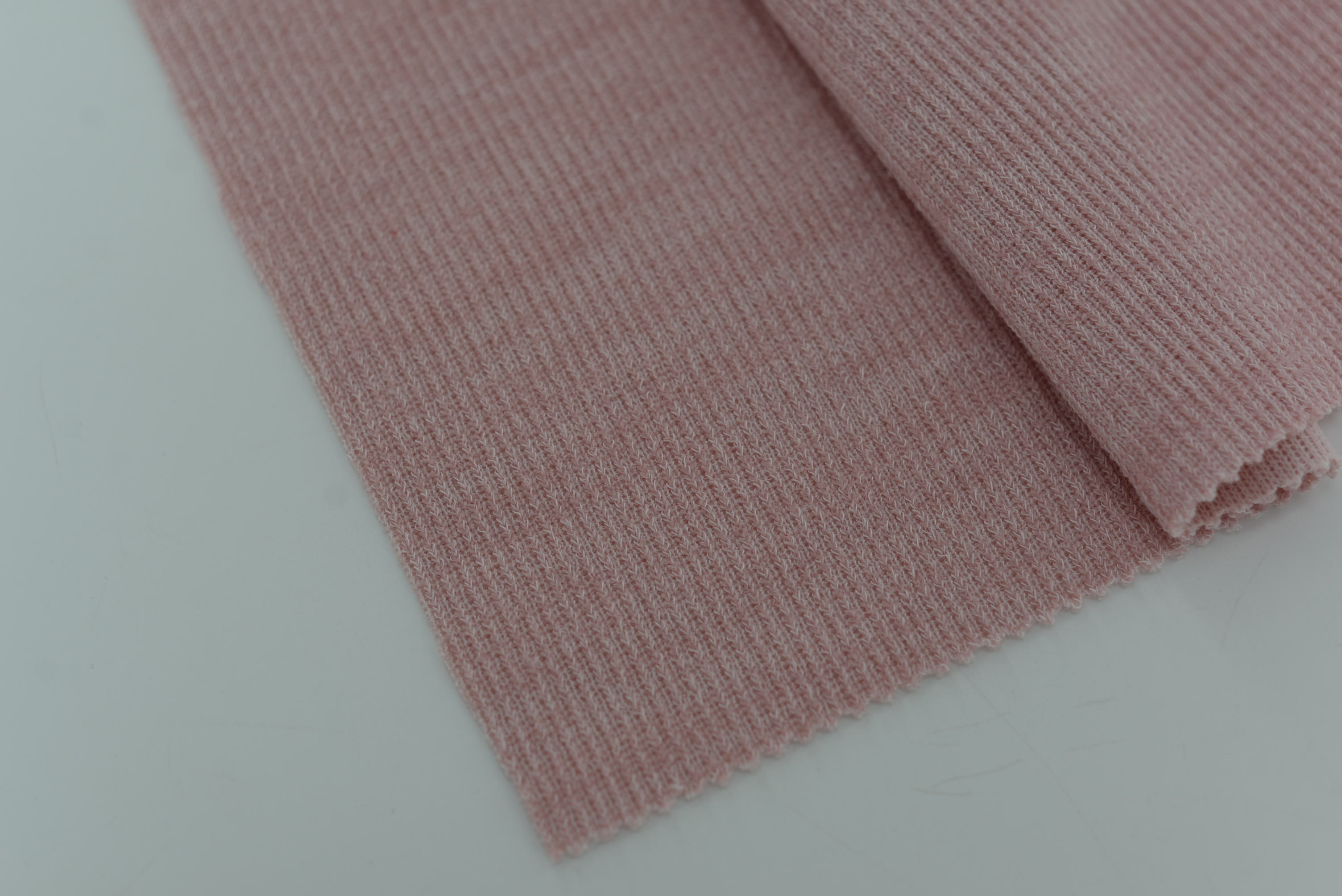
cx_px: 671
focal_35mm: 50
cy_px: 448
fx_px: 1865
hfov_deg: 39.6
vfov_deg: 27.0
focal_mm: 50
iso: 100
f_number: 3.5
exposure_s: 1/320
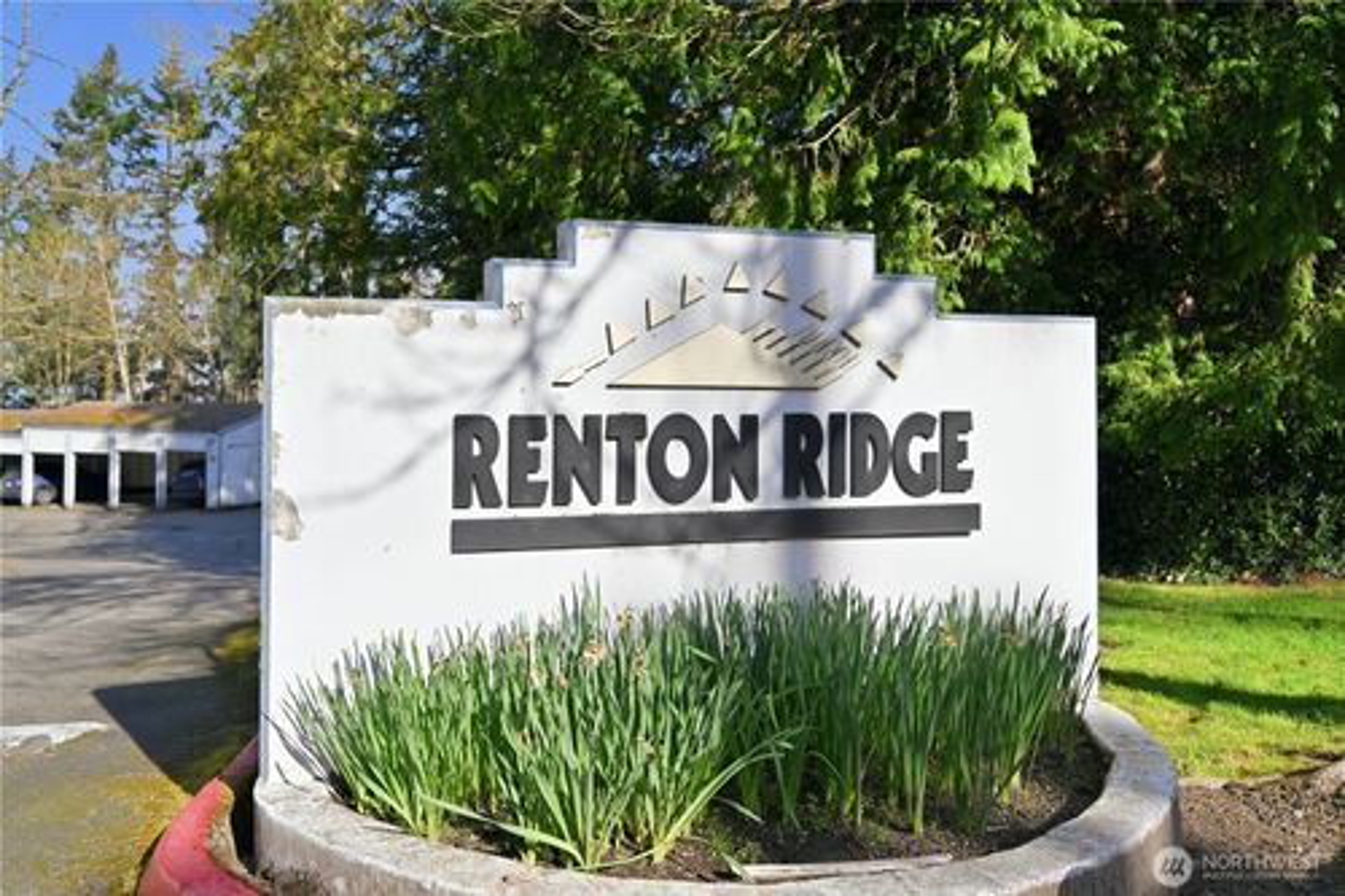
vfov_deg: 43.6
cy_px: 448
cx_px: 672
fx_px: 1120
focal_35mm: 30
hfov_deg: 61.9
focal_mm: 30
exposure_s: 1/2500
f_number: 4
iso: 200
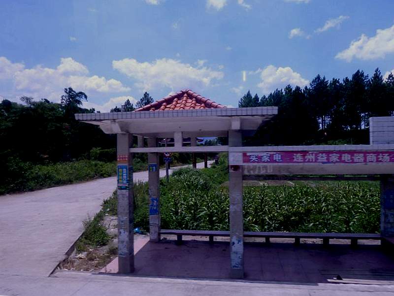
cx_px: 197
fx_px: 285
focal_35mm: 25
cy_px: 148
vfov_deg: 54.9
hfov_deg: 69.4
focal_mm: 4.5
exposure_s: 1/800
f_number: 3.3
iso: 80
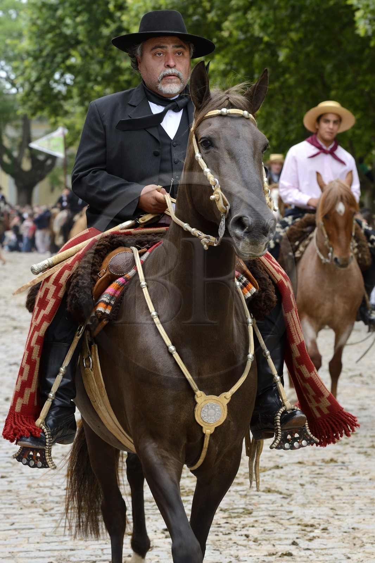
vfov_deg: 17.6
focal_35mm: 116
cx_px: 188
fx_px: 1813
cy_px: 282
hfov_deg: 11.8
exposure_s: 1/320
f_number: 8
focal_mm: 116
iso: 400
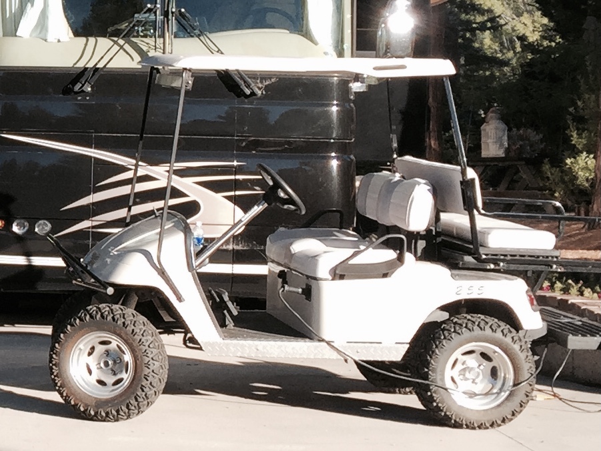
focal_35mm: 29
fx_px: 504
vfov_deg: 48.2
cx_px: 300
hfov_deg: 61.7
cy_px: 226
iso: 32
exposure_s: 1/557
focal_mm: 4.15
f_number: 2.2
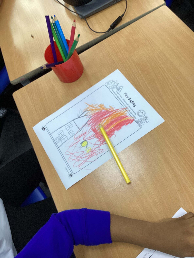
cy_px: 129
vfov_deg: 58.4
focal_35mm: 31
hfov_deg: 45.4
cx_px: 97
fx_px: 232
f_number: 2.4
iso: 80
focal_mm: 3.3
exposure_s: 1/50
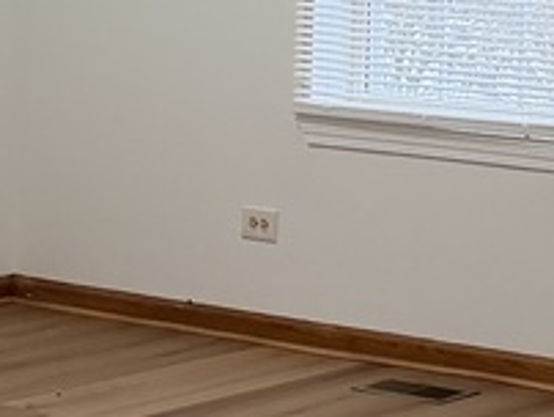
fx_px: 2740
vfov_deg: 8.5
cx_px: 1039
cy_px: -206
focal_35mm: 171
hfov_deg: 10.7
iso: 200
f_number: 1.78
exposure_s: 1/226
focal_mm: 6.76
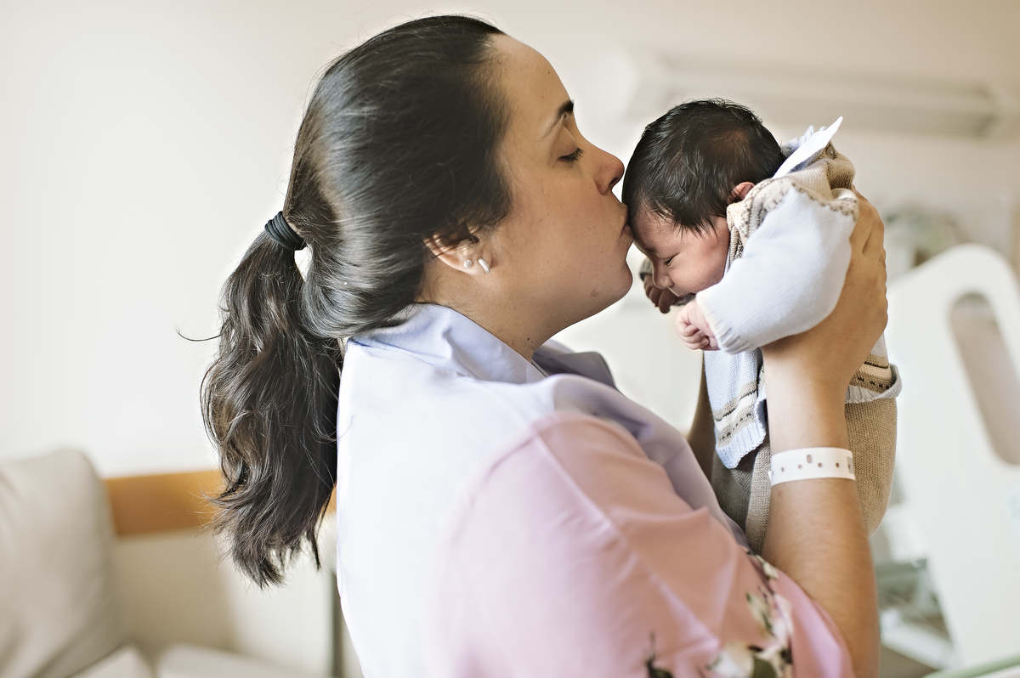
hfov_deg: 54.5
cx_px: 510
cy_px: 339
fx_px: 991
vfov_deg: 37.8
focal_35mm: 35
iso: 500
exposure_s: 1/200
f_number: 2.2
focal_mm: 35
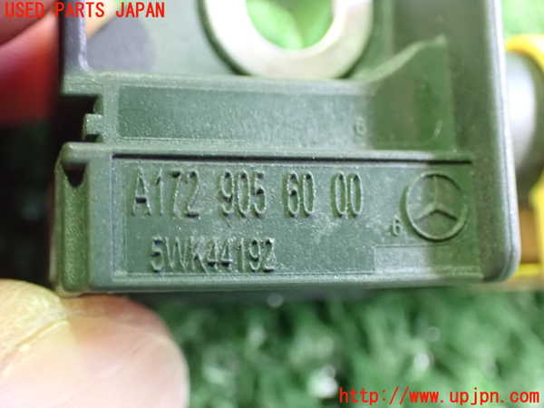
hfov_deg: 35.5
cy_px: 204
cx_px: 272
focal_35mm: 54
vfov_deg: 27.0
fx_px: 849
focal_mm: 9.65
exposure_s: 1/13
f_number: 3.3
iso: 1600
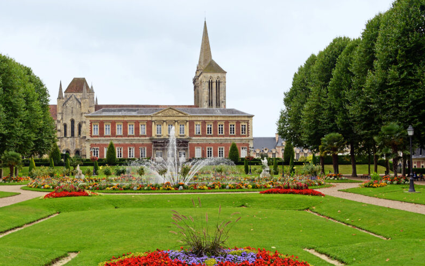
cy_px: 156
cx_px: 174
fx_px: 429
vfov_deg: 34.4
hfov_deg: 52.4
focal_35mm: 37
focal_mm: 28
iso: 125
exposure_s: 1/80
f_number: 8
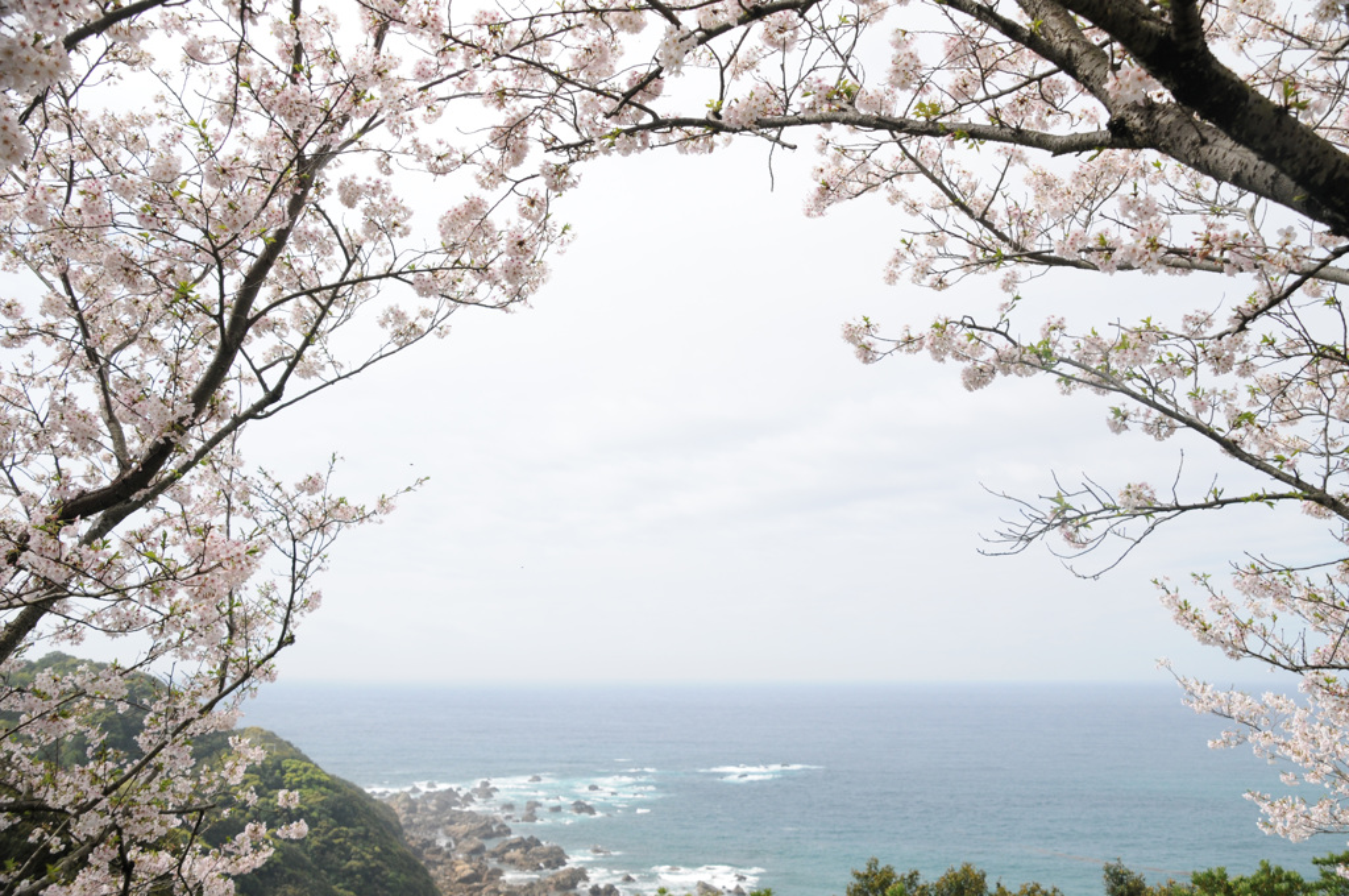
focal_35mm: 38
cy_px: 448
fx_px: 1403
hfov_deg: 51.3
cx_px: 674
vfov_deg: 35.4
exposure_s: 1/500
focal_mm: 25
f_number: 8
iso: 400
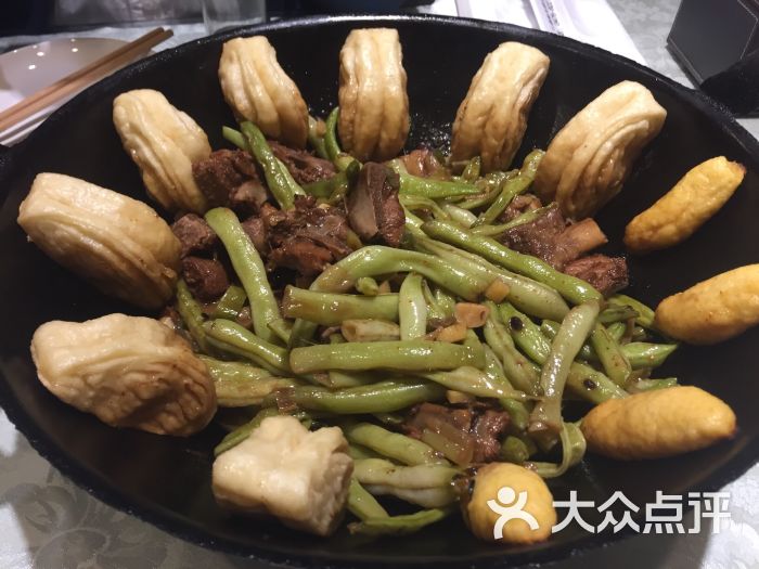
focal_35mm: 29
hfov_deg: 61.7
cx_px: 380
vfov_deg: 48.2
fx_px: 636
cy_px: 284
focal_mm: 4.15
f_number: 2.2
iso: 80
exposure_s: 1/33
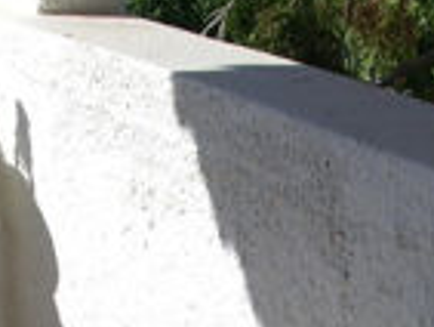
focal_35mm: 175
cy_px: 528
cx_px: 186
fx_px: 2196
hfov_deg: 11.3
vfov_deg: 8.3
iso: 50
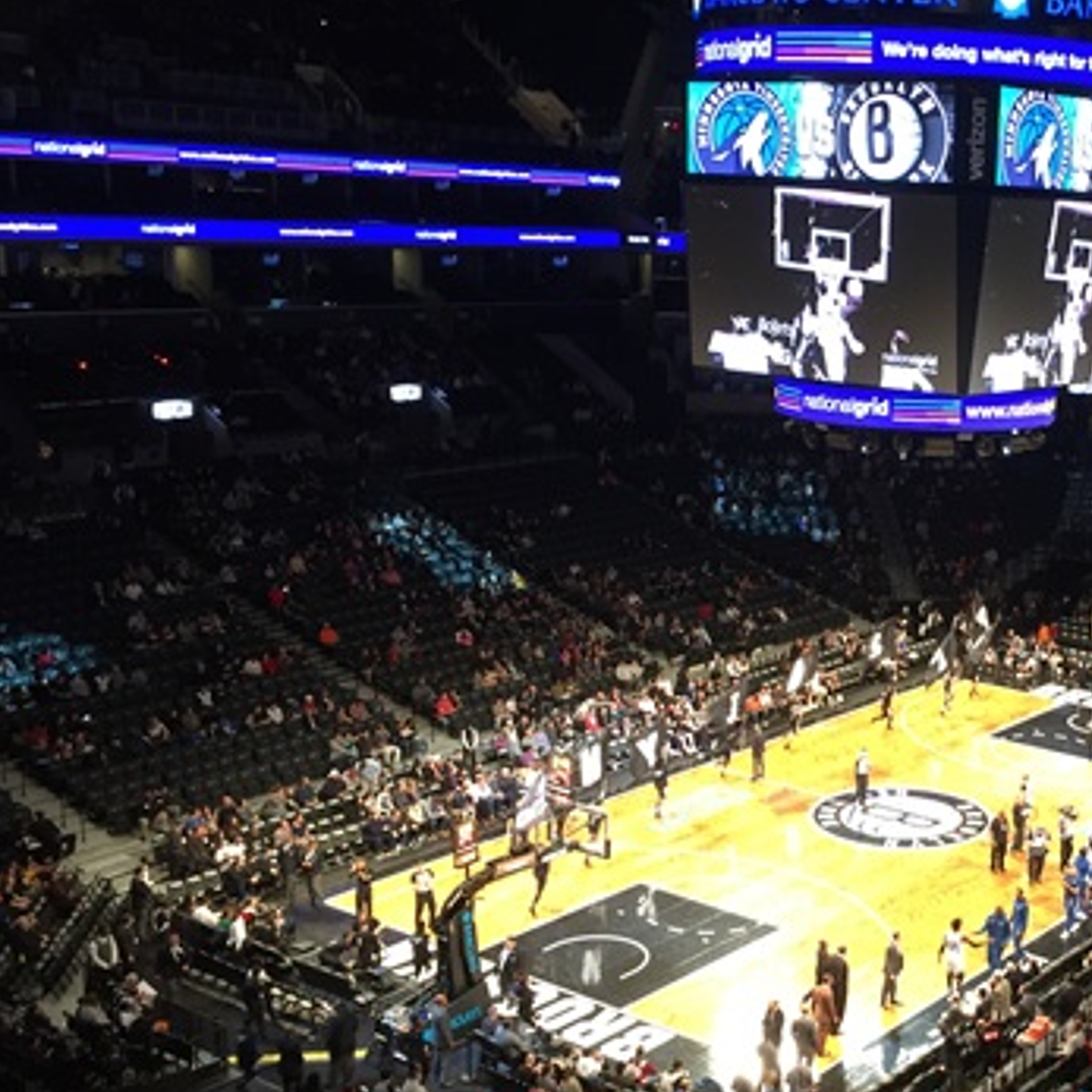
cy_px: 622
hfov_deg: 33.7
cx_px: 960
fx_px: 1713
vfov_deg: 35.3
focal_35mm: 48
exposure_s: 1/30
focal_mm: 4.15
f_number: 2.2
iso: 100
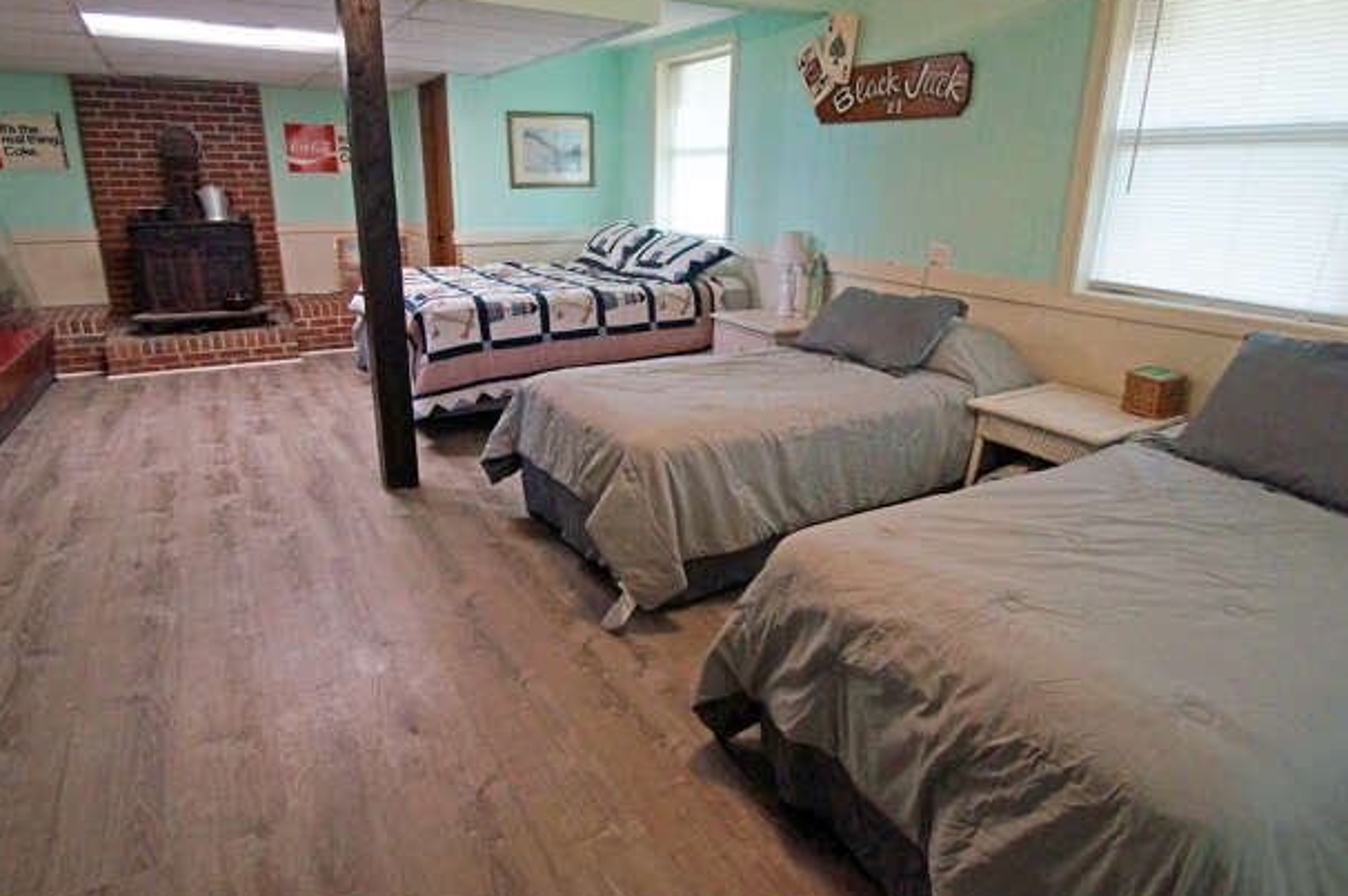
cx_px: 654
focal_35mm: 19
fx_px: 711
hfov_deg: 86.9
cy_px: 391
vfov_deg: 64.2
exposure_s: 1/60
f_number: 4
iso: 1250
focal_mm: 10
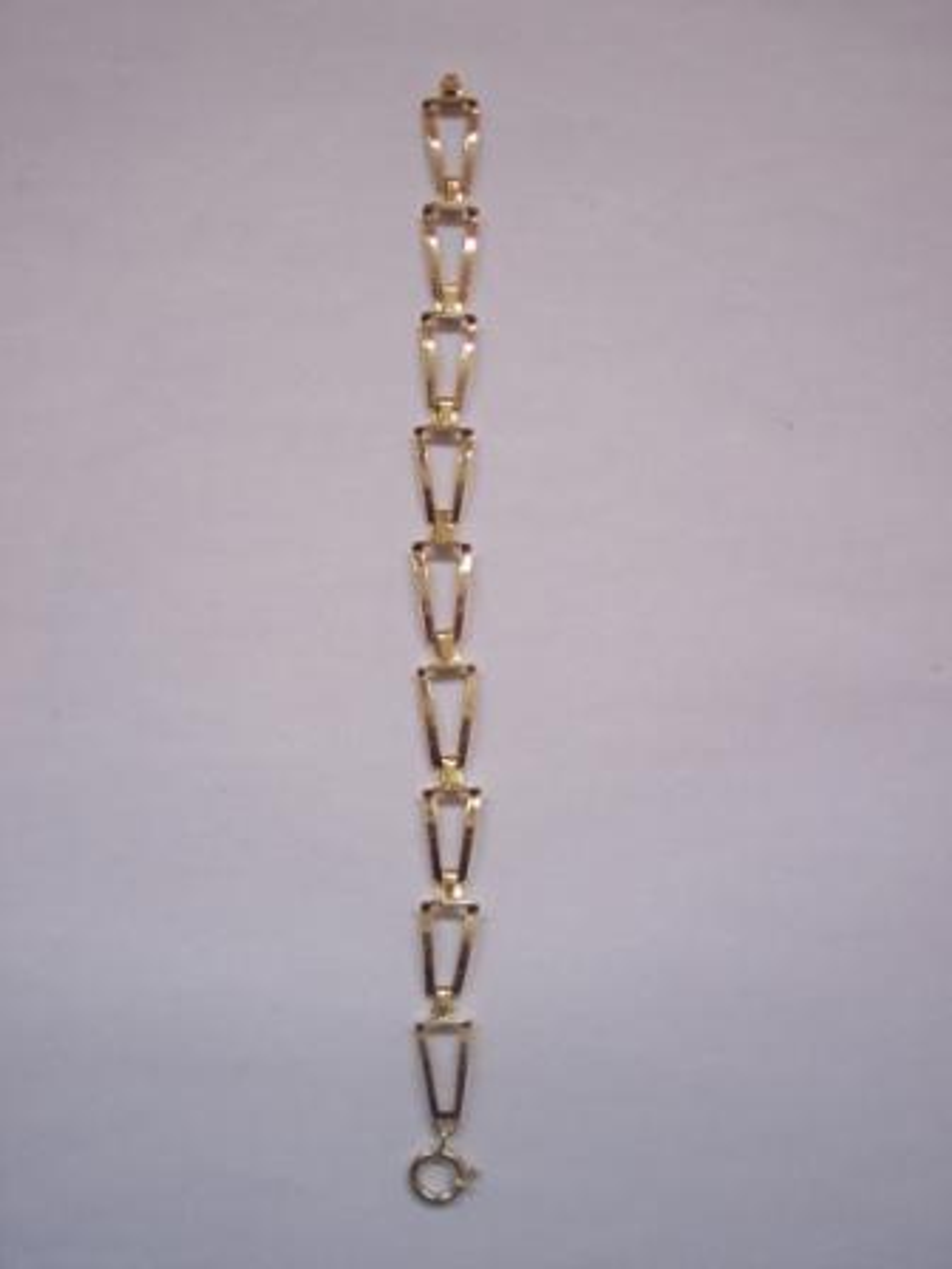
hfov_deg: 37.7
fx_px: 1393
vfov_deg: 49.0
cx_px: 476
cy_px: 634
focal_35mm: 38
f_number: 2.8
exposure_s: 1/60
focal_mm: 8
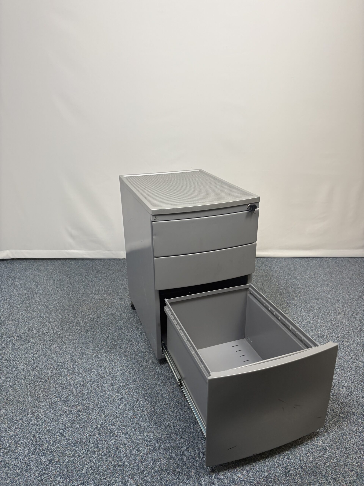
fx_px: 365
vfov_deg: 67.3
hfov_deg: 53.1
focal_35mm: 26
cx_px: 182
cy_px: 243
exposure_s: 1/100
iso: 100
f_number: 1.6
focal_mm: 5.96
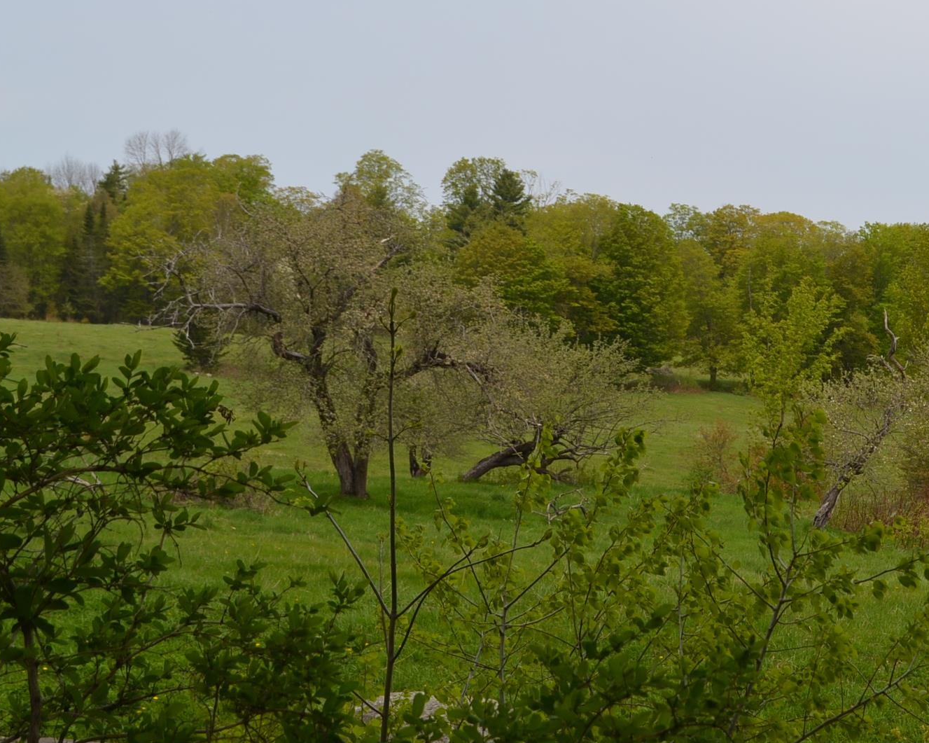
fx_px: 2419
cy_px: 300
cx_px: 790
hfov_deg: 21.4
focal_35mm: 88
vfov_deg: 17.4
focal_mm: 36
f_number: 8
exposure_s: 1/250
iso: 100
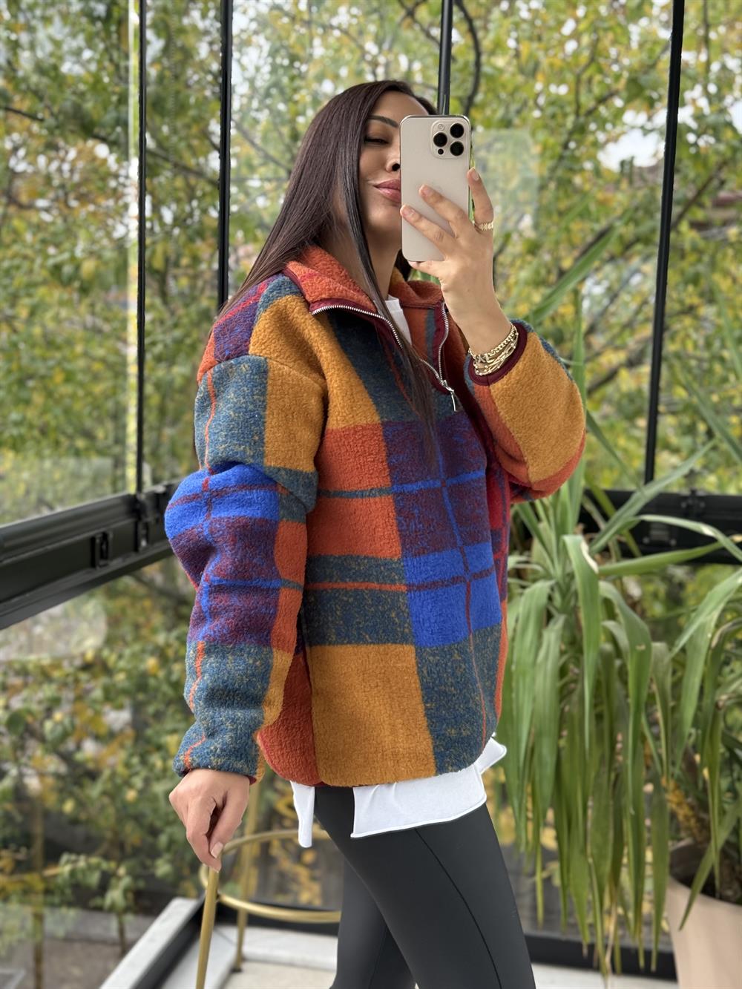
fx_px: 1372
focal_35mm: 48
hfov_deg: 30.3
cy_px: 494
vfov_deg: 39.7
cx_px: 371
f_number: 1.78
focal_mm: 6.76
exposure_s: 1/242
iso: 100
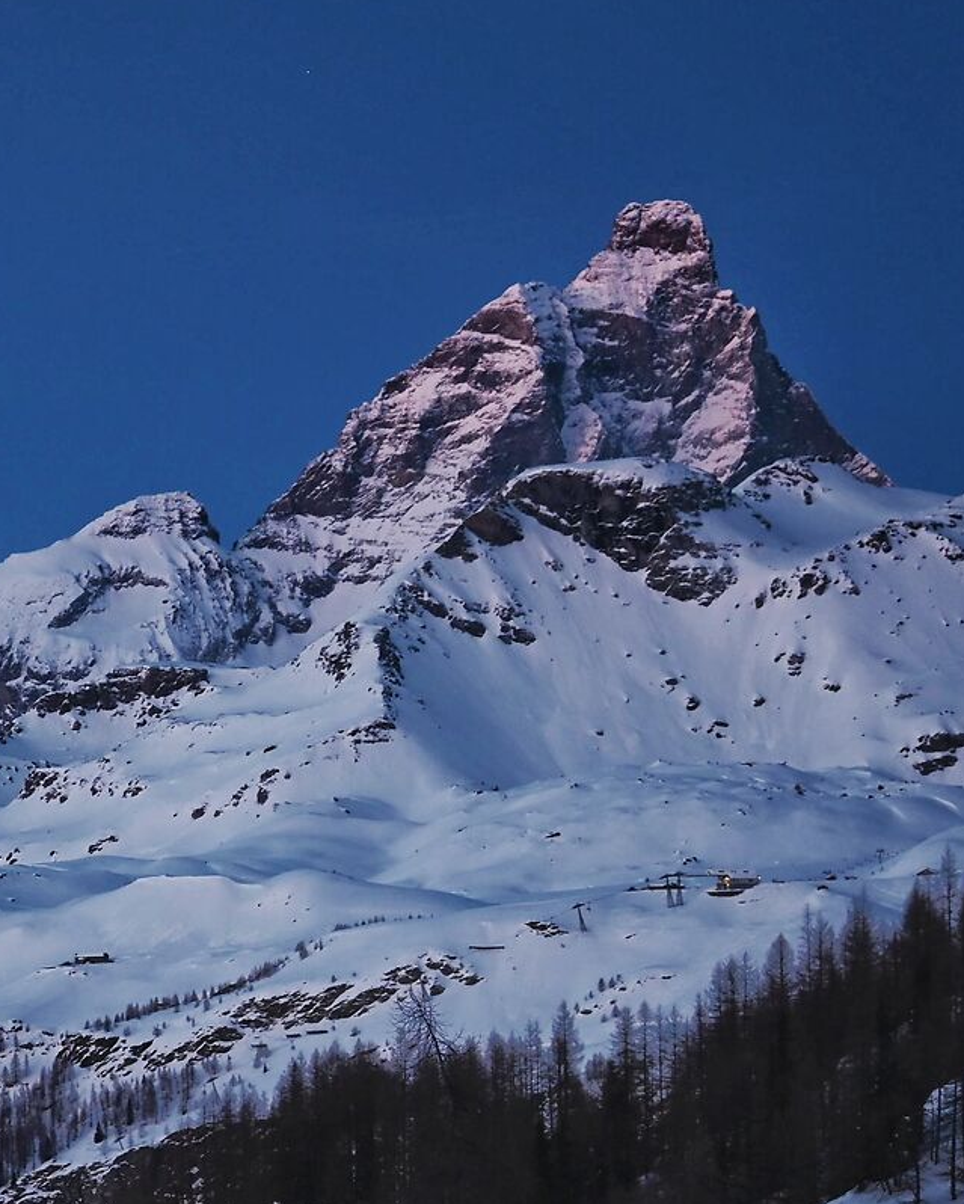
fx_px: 5026
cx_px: 128
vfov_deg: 13.6
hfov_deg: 10.9
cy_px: 920
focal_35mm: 141
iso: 360
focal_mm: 50
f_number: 1.8
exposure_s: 1/60
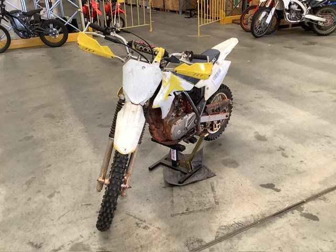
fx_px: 301
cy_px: 126
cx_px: 168
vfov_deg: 45.4
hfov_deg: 58.4
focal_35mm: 31
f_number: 2.4
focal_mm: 3.3
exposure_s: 1/50
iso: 80
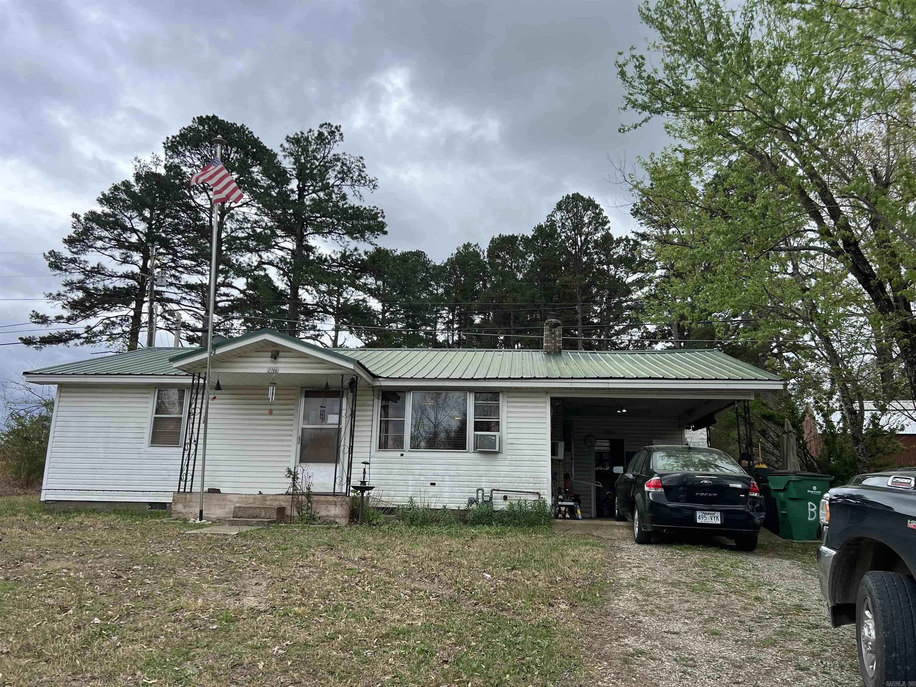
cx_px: 458
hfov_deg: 67.3
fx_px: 688
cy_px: 344
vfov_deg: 53.1
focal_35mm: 26
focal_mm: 5.7
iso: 50
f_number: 1.5
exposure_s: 1/2008
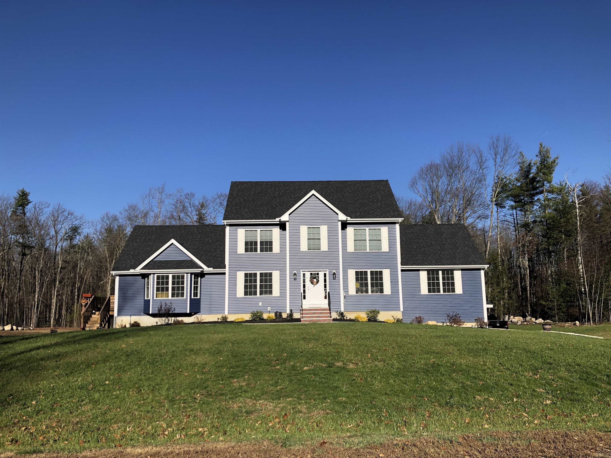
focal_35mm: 28
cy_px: 229
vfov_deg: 49.7
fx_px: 494
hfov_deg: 63.4
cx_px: 306
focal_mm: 4
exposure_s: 1/2315
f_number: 1.8
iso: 20
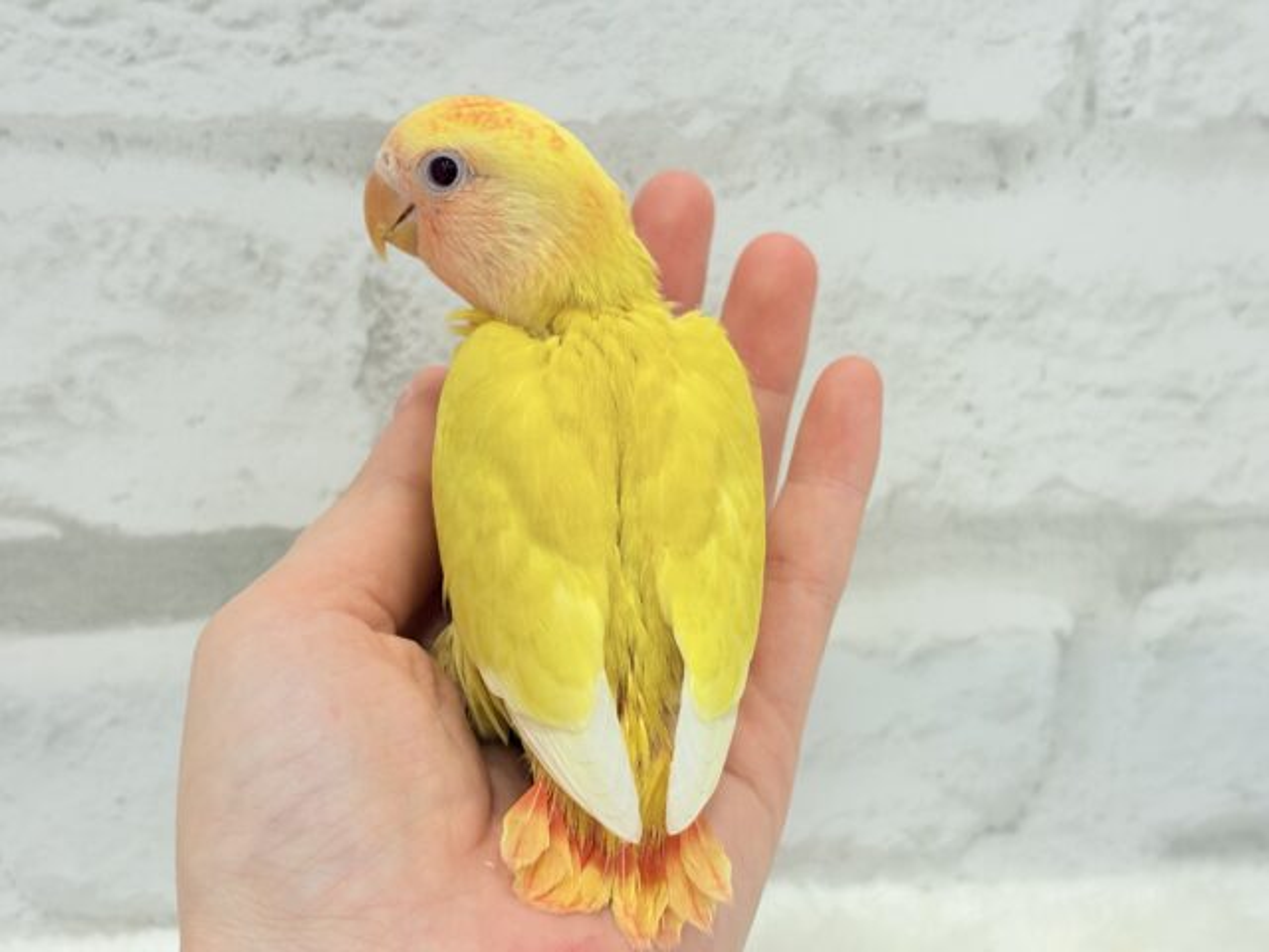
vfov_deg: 28.0
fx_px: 1906
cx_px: 634
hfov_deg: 36.8
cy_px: 476
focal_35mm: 52
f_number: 1.6
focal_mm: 5.96
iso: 32
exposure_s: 1/50
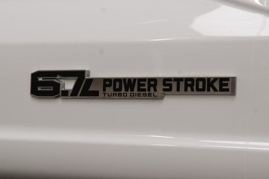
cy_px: 90
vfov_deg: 13.0
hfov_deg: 19.5
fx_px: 785
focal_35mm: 105
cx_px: 134
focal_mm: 70
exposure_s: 1/30
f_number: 7.1
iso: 450
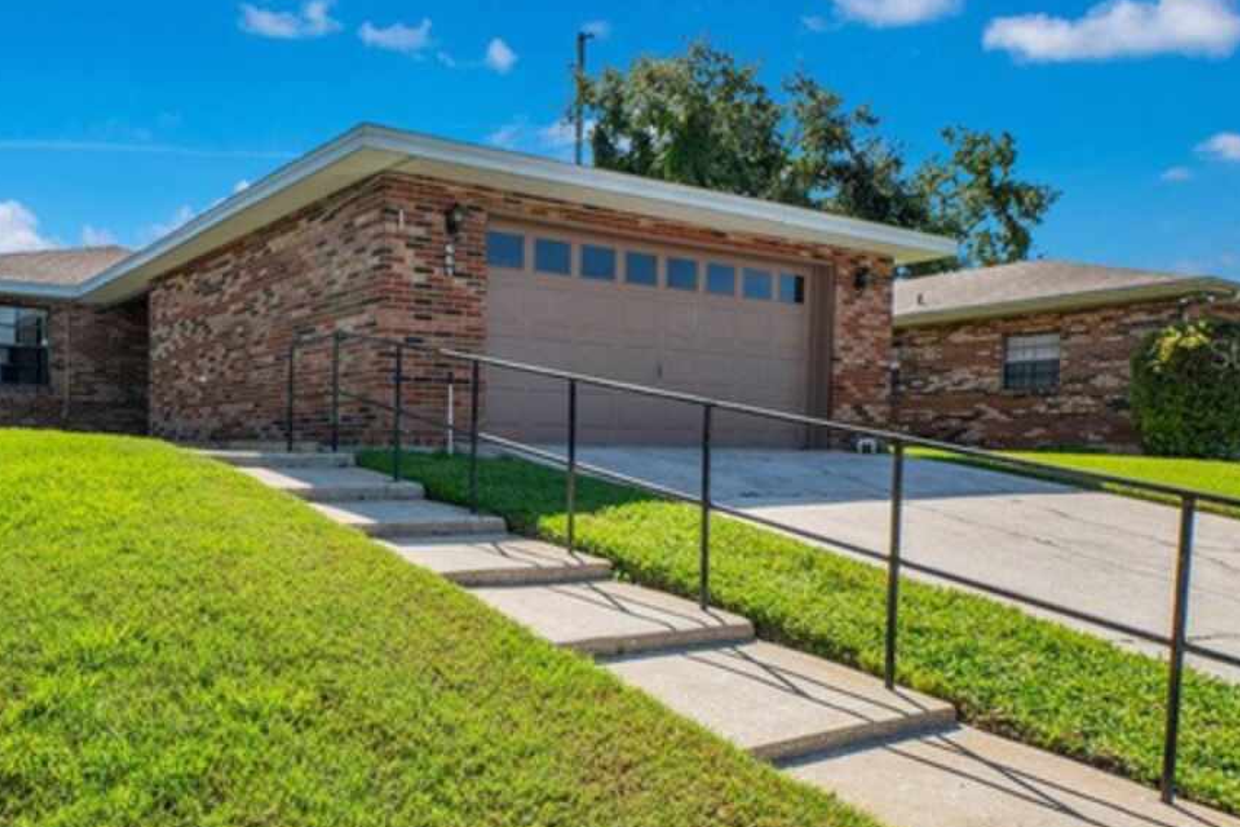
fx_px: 723
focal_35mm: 21
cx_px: 455
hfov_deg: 79.5
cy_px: 353
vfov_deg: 59.3
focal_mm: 14
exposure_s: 1/640
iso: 400
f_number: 8
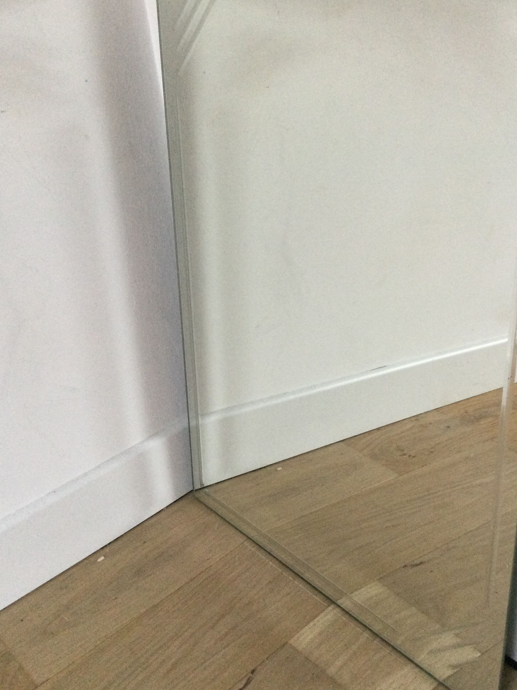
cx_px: 309
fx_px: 777
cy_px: 319
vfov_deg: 47.8
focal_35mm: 39
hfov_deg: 36.7
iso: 200
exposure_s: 1/33
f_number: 2.4
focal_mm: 3.3
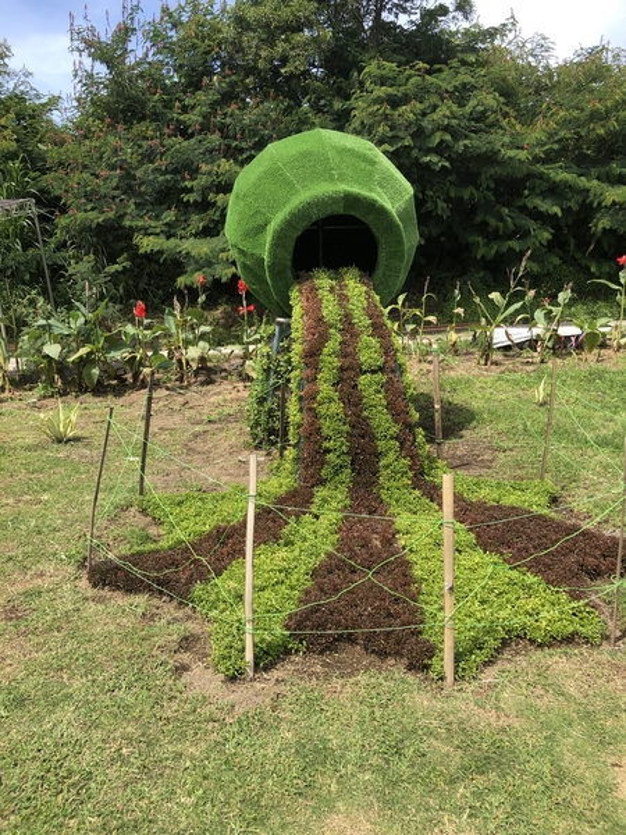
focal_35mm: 28
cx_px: 313
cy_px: 418
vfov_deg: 63.4
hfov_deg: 49.7
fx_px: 675
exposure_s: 1/827
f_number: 1.8
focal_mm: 3.99
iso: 20
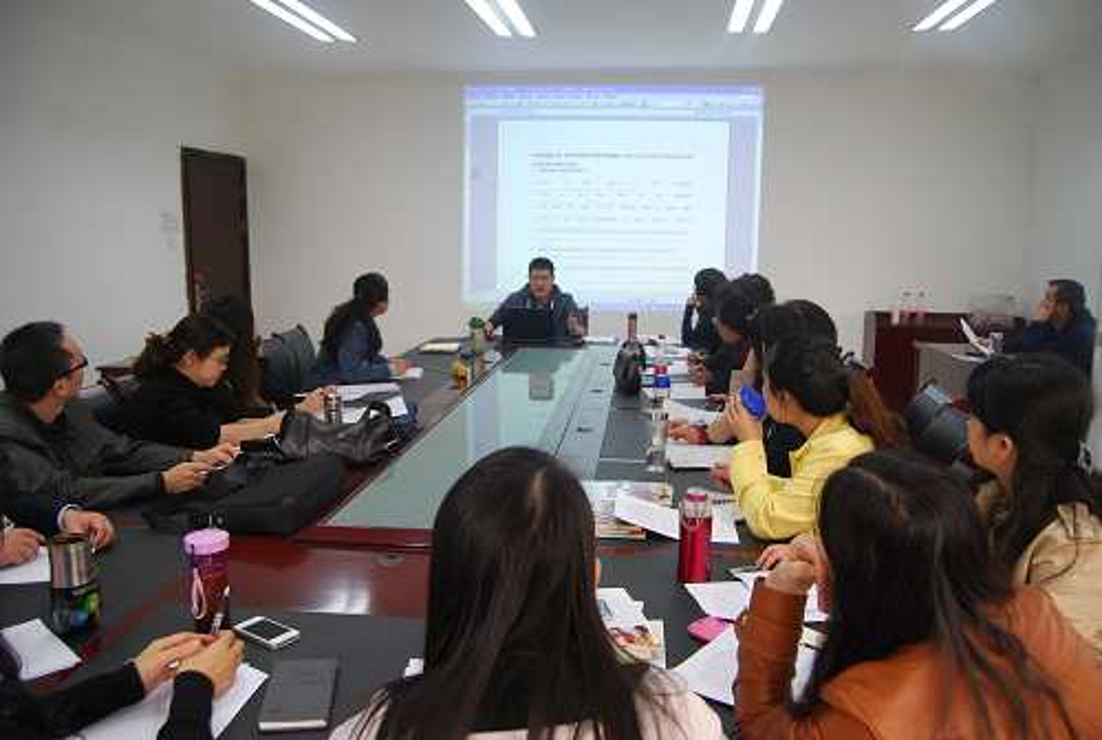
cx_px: 551
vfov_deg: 48.2
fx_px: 828
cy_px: 370
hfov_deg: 67.3
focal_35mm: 27
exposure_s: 1/30
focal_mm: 18
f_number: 3.5
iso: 280
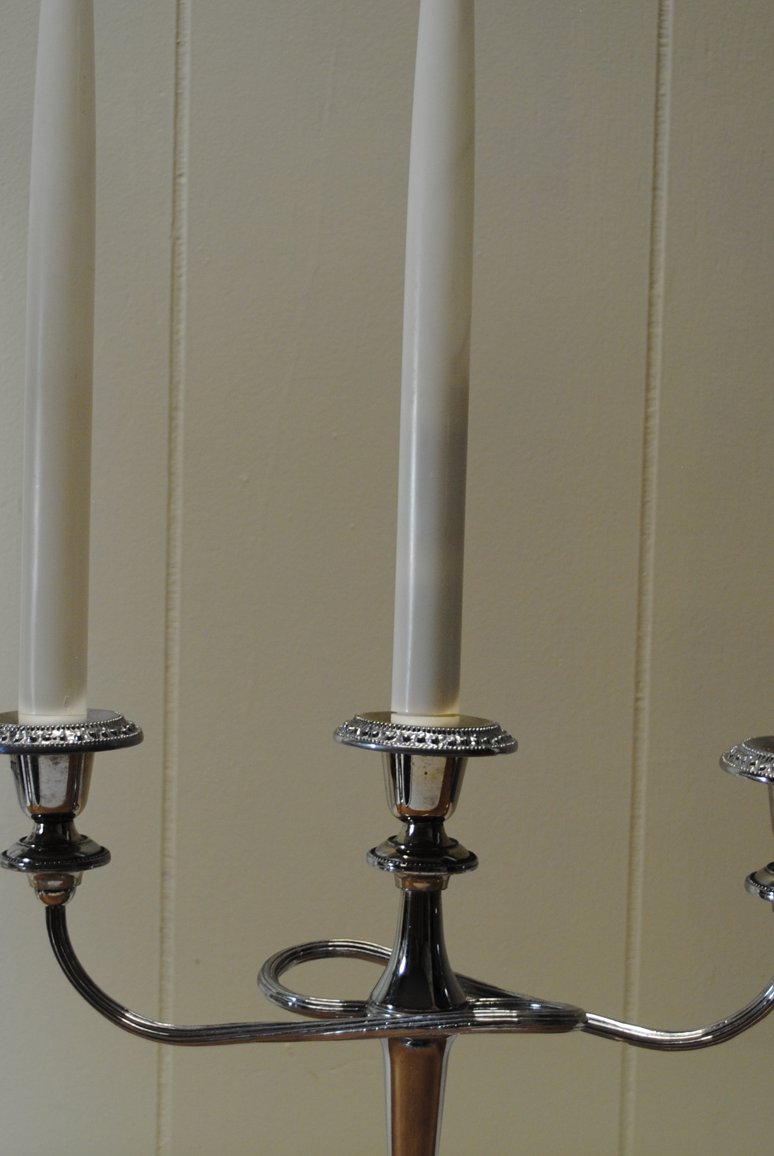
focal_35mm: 72
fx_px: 2309
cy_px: 642
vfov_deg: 28.1
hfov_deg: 19.0
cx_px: 394
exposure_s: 1/30
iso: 200
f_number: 4.5
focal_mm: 29
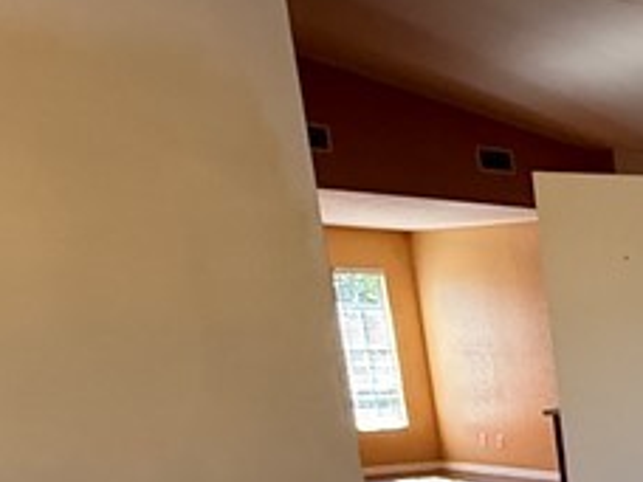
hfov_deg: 20.7
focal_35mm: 63
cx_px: 1170
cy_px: 617
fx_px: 1170
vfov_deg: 21.2
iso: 200
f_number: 2.2
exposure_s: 1/120
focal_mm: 2.22
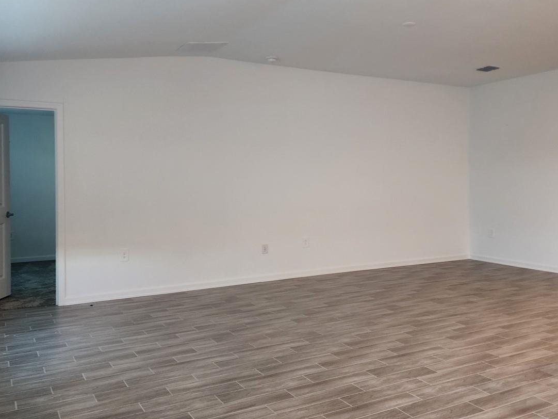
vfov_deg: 41.7
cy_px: 181
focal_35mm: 34
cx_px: 326
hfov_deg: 53.7
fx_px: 548
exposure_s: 1/120
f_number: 1.8
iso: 320
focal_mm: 6.4
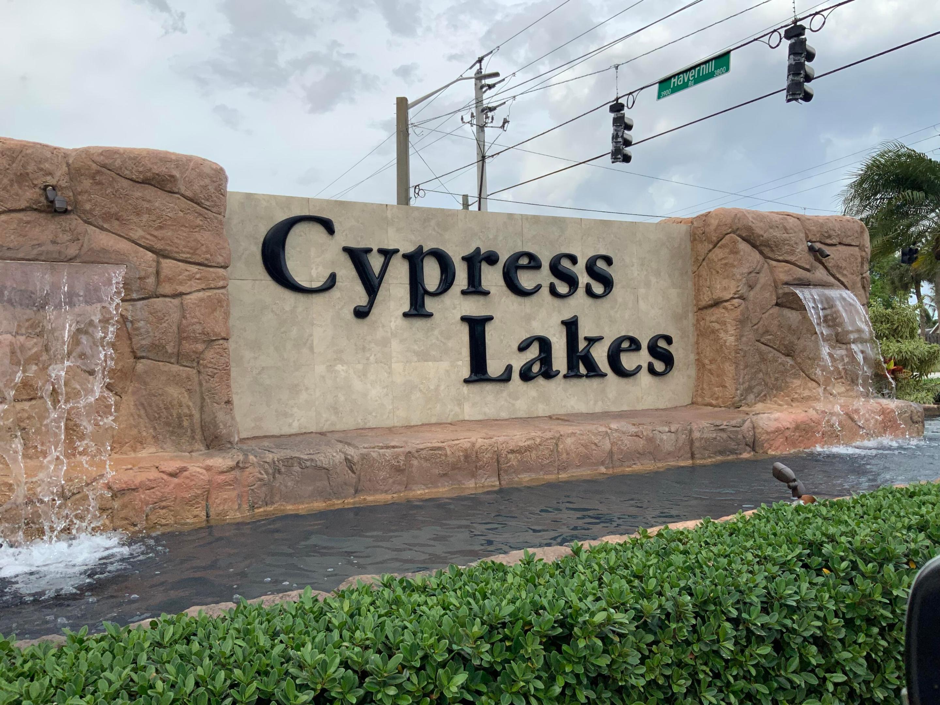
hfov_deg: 61.7
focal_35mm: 29
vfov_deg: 48.2
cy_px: 352
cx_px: 470
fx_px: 787
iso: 16
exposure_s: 1/1451
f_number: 1.8
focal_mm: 3
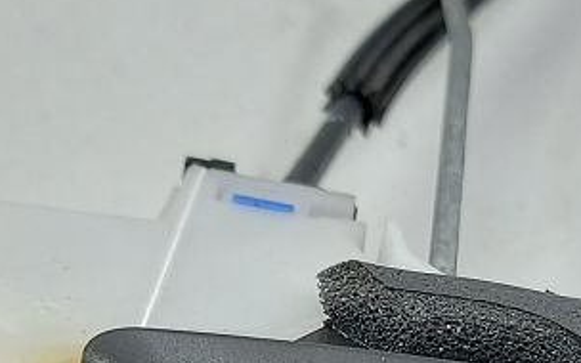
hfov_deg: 17.9
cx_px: 372
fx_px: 1837
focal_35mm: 116
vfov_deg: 11.0
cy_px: 491
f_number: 1.8
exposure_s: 1/50
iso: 64
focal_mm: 5.23
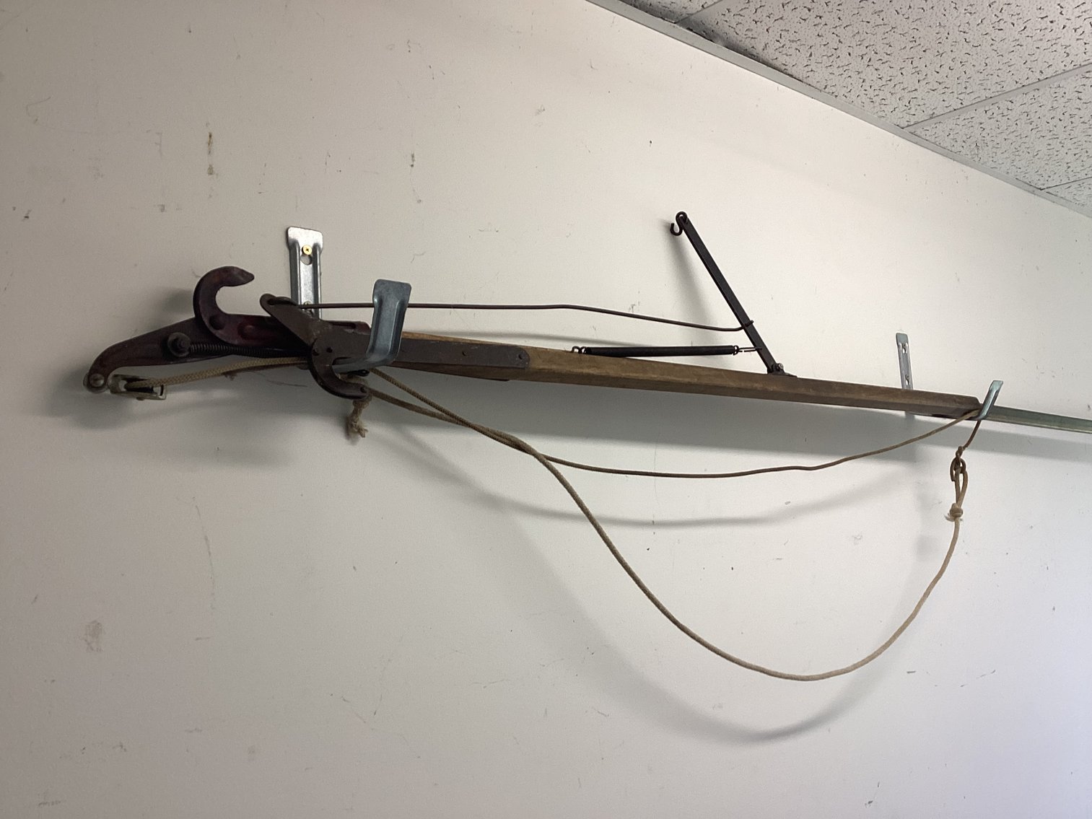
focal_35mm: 31
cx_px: 546
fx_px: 978
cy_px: 410
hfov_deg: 58.3
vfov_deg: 45.4
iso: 64
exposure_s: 1/60
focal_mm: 3.3
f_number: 2.4
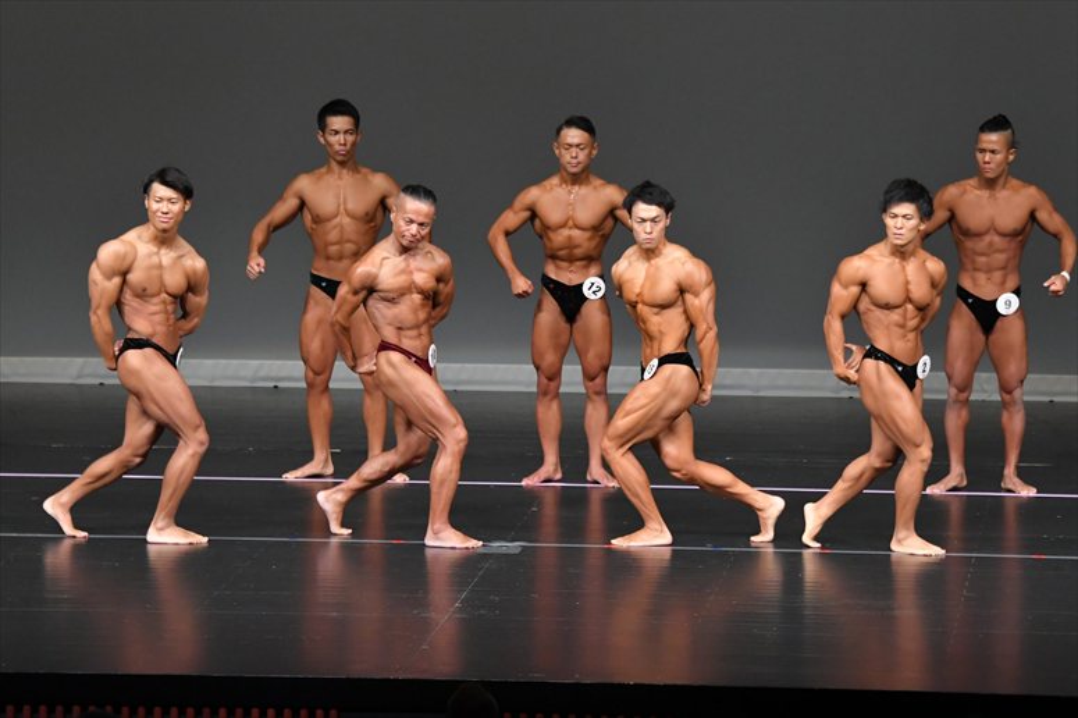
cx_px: 539
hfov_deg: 9.5
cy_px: 359
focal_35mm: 217
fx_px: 6495
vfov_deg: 6.3
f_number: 5.6
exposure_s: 1/400
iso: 4000
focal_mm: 145
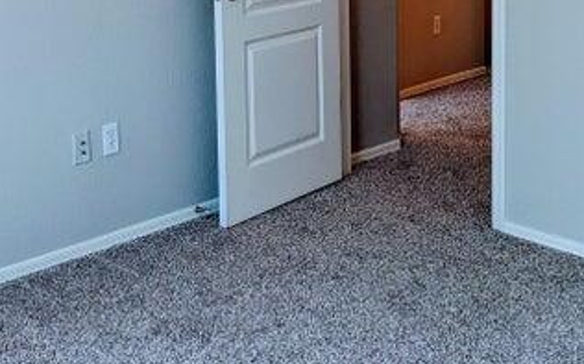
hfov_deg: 34.7
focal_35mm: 58
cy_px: -63
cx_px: 176
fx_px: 922
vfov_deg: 20.9
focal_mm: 4.38
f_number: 1.73
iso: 55
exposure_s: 1/255
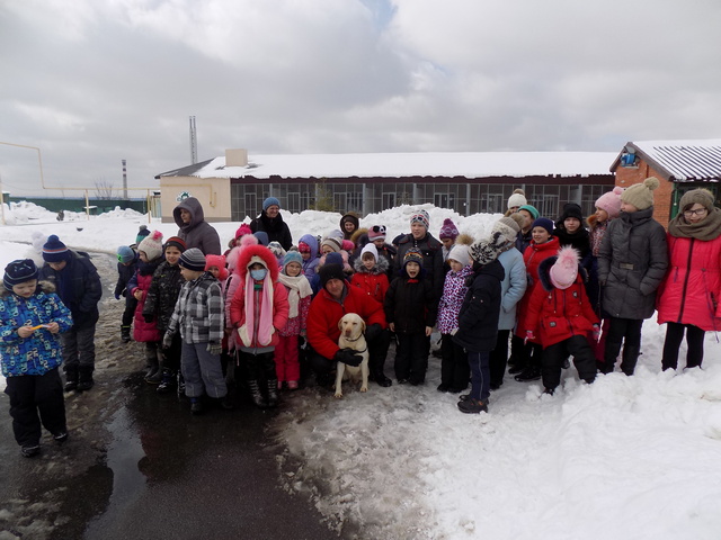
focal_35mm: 23
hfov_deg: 73.9
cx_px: 360
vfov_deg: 58.9
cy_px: 270
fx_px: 479
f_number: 9.9
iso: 80
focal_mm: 4
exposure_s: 1/200
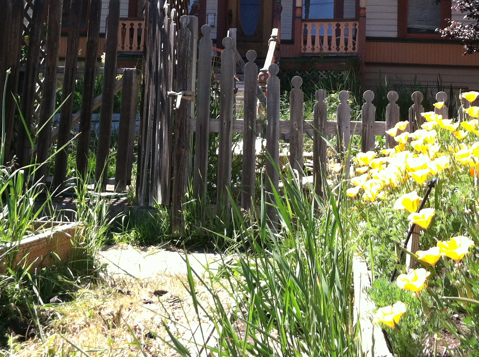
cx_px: 281
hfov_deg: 28.2
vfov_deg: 20.9
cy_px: 49
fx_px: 953
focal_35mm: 69
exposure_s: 1/326
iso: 80
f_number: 2.8
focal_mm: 3.85
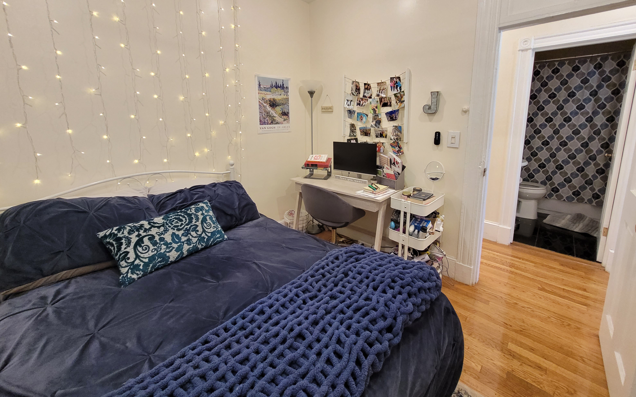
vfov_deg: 77.9
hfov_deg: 105.3
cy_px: 162
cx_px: 317
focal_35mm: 14
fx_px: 243
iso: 400
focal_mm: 1.74
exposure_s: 1/59
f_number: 2.2
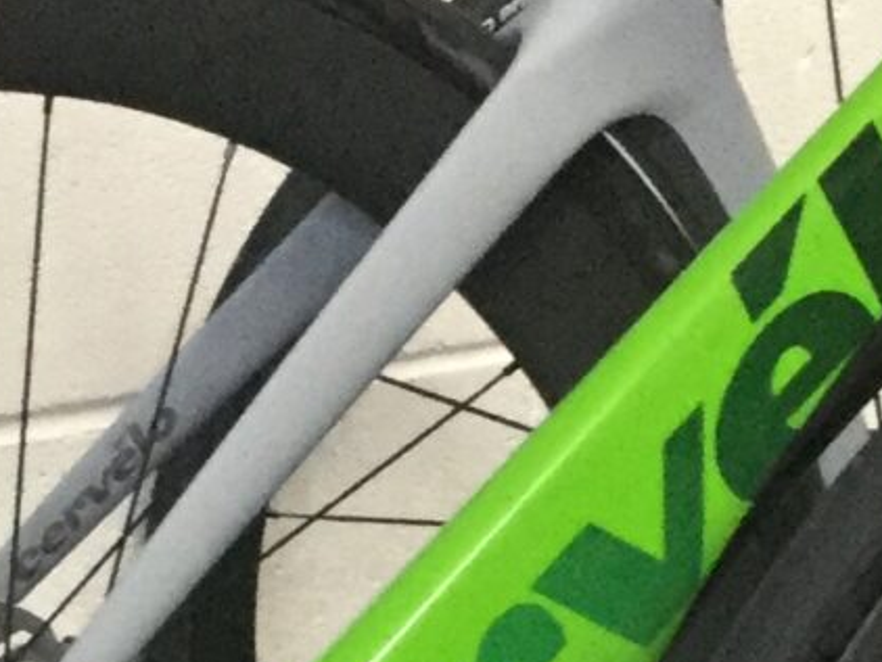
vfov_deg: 7.7
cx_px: 171
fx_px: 4793
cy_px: 1128
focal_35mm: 188
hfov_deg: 10.5
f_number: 2.4
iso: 160
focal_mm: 3.3
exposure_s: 1/33
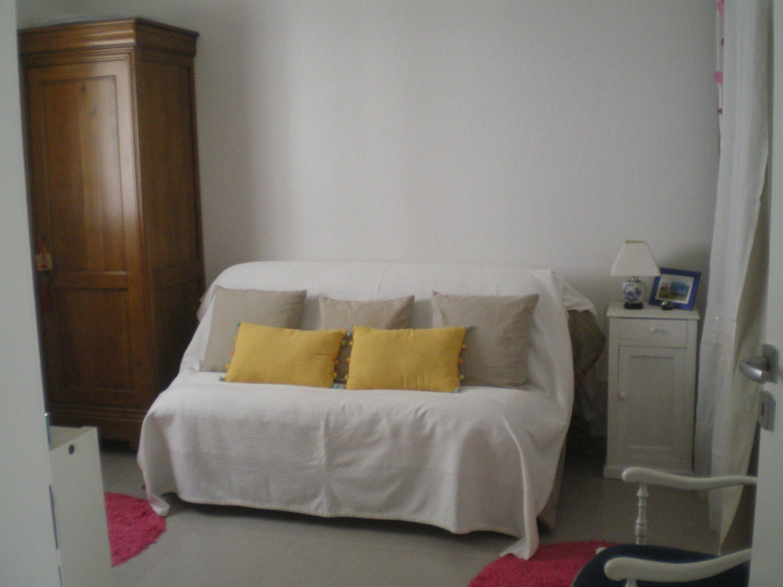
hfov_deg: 49.0
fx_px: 860
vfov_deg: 37.7
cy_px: 294
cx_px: 392
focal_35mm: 38
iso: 400
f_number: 3.1
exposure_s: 1/5
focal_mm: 6.3
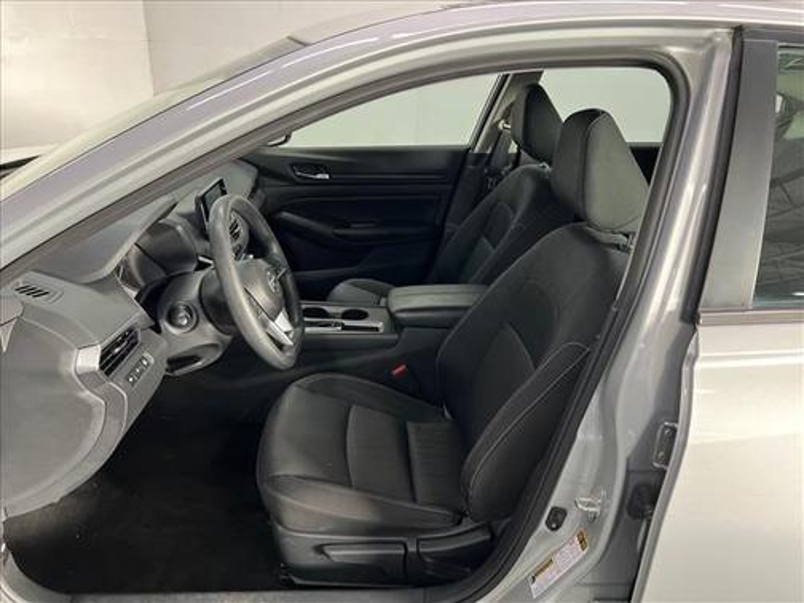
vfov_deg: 53.1
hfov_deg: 67.3
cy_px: 302
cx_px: 402
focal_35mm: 26
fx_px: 604
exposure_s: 1/60
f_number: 1.5
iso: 200
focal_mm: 5.7
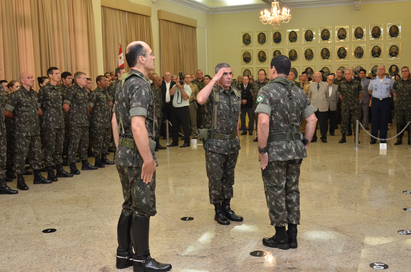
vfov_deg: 31.8
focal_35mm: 42
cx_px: 206
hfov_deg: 46.5
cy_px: 136
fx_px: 479
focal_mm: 28
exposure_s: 1/60
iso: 800
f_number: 4
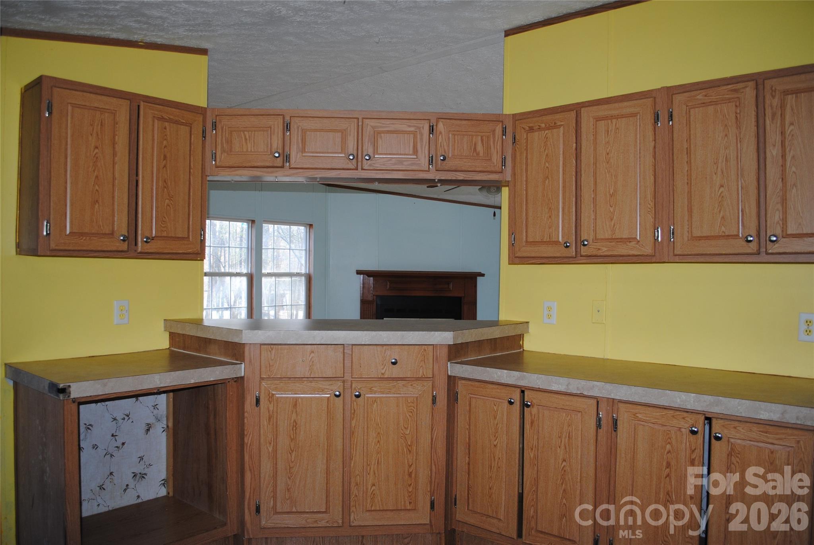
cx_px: 407
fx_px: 611
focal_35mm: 27
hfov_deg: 67.3
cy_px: 272
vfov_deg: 48.0
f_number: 3.5
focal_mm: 18
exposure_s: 1/60
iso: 200
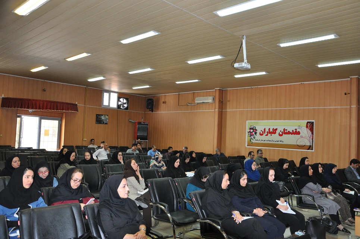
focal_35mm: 32
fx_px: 315
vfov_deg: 41.6
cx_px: 180
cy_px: 120
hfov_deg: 59.5
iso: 800
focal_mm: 21
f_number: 4
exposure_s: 1/60
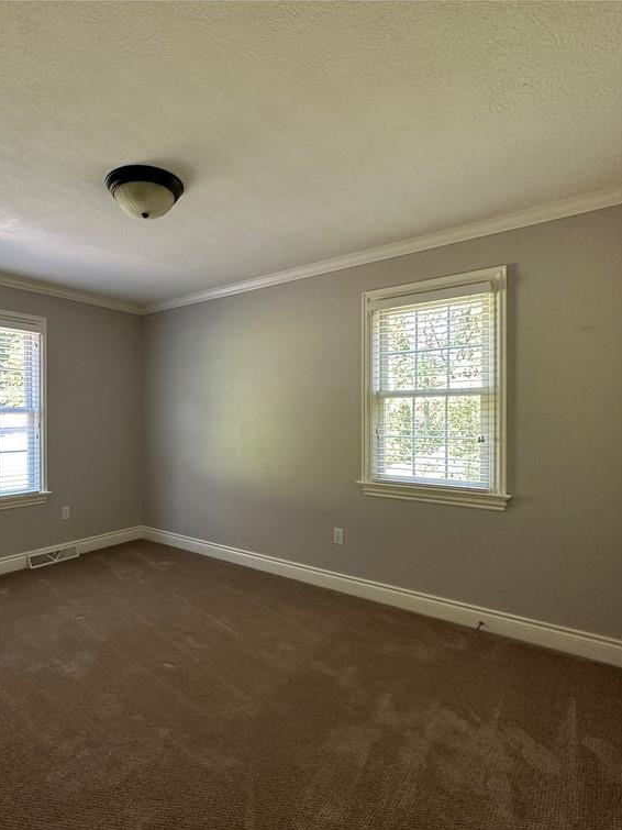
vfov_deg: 84.7
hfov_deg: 67.4
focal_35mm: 19
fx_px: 455
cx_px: 225
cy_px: 421
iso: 250
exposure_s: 1/120
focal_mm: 2.22
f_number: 2.2
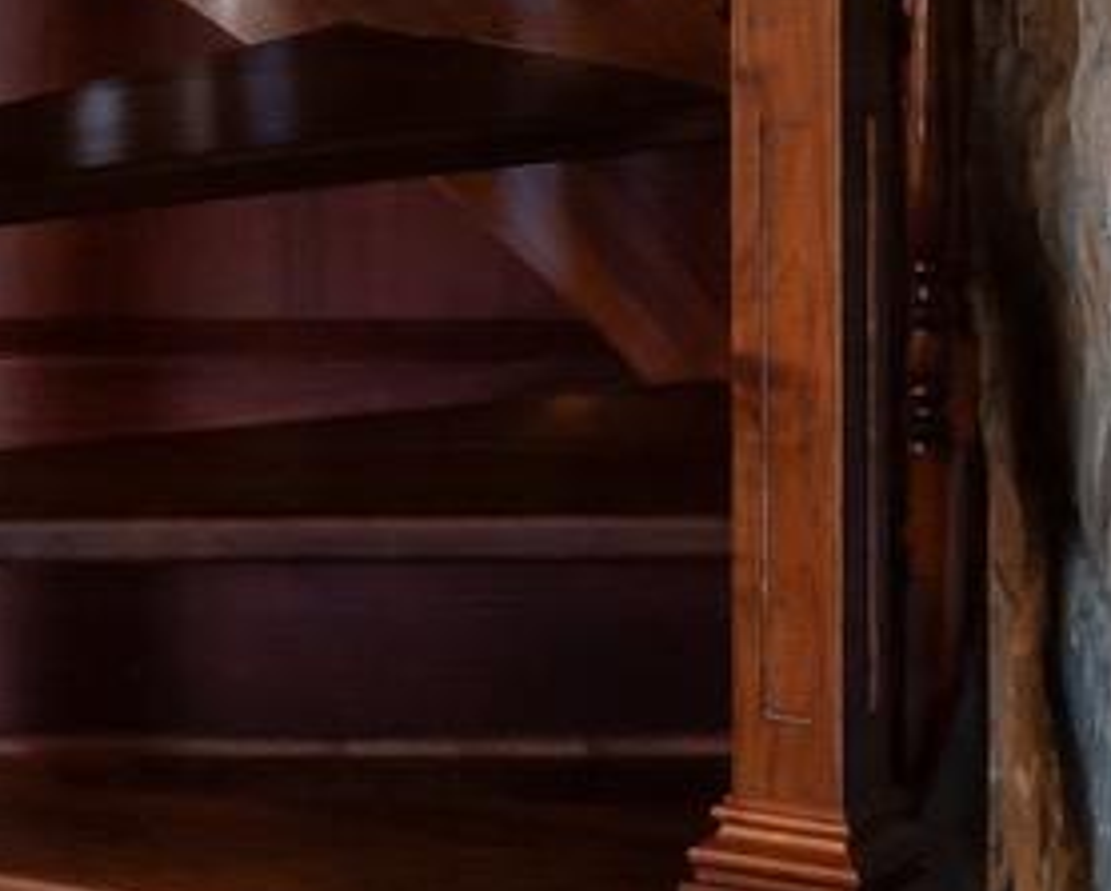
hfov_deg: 9.6
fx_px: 6583
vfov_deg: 7.3
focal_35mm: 200
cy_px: -1163
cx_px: 556
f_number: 2.8
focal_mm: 29
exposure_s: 1/100
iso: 800
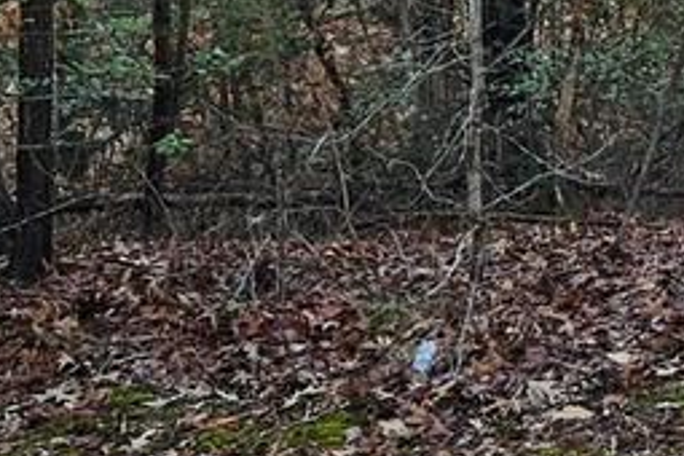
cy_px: -35
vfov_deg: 10.1
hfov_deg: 13.6
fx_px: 2565
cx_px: 1226
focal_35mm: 135
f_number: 1.8
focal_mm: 5.4
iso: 25
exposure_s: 1/167
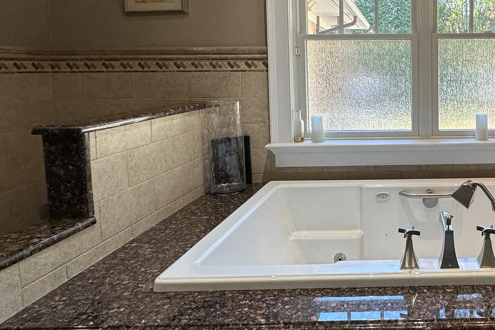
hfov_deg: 57.8
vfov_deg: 44.1
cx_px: 410
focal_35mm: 29
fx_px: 399
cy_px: 100
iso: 100
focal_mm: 2.22
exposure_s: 1/120
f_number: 2.2
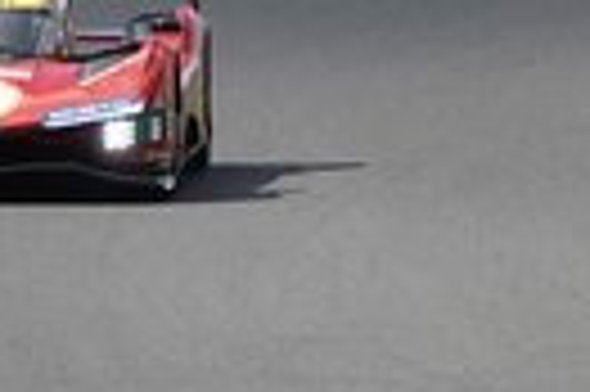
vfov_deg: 1.1
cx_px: 0
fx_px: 19708
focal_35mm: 1204
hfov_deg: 1.7
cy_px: 99
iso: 100
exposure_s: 1/800
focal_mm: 128.59
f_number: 4
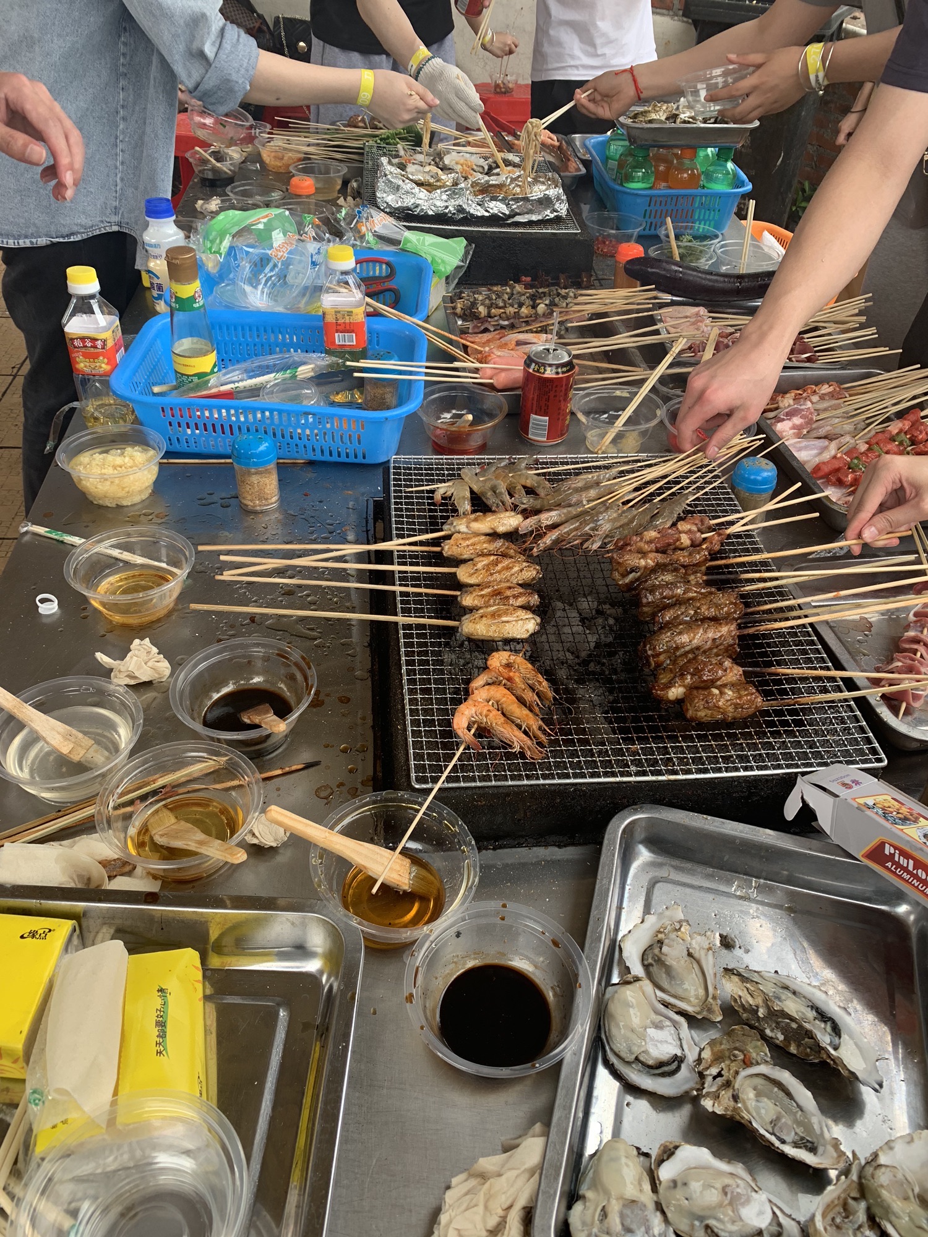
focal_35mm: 26
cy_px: 618
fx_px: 929
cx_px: 464
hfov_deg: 53.1
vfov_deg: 67.3
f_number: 1.8
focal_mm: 4.25
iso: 25
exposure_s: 1/122
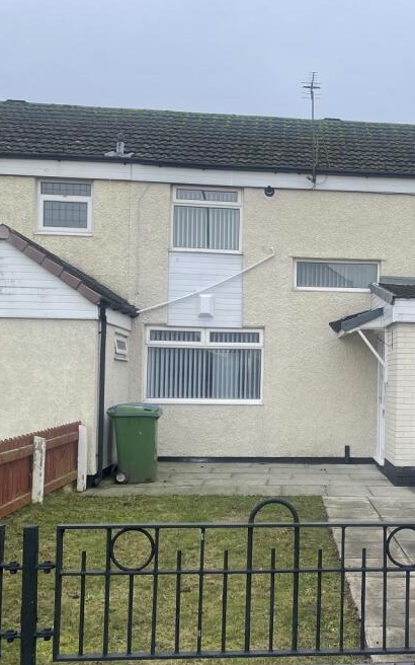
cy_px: 371
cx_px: 361
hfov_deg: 28.9
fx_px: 778
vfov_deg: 46.1
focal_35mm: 43
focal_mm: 4.2
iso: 32
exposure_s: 1/479
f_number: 1.6
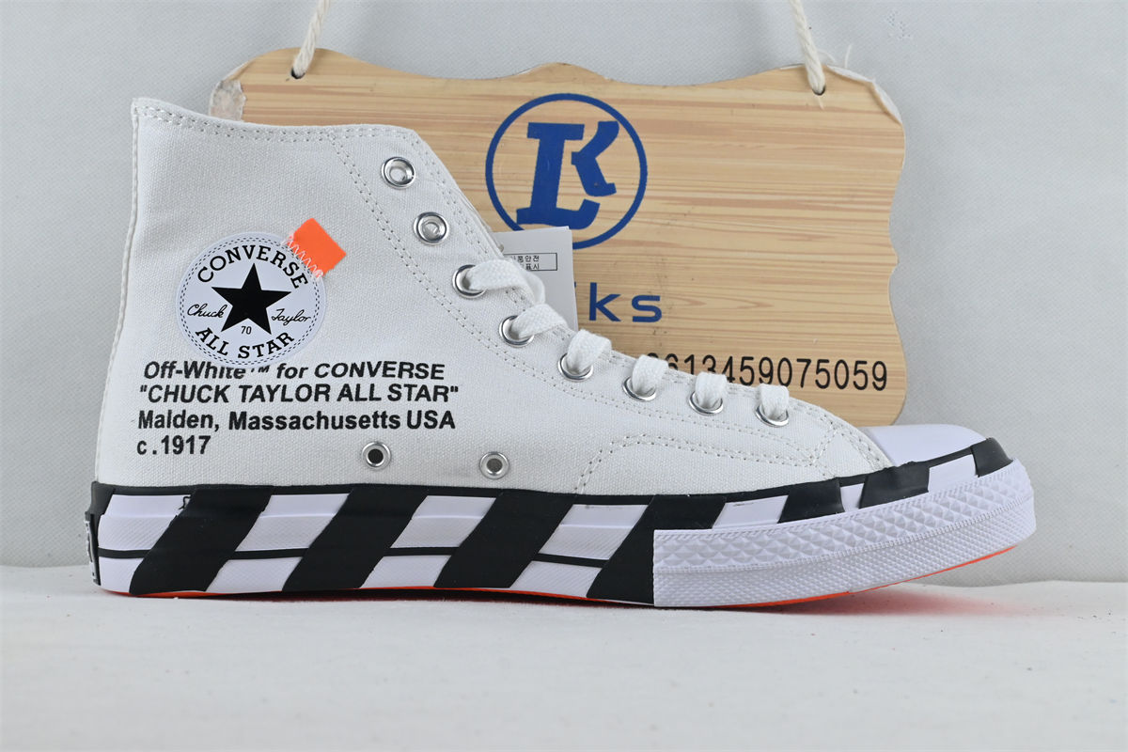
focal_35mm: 46
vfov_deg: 29.4
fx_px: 1433
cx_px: 564
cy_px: 376
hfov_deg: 43.0
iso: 1000
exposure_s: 1/160
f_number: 10
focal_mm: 30.5
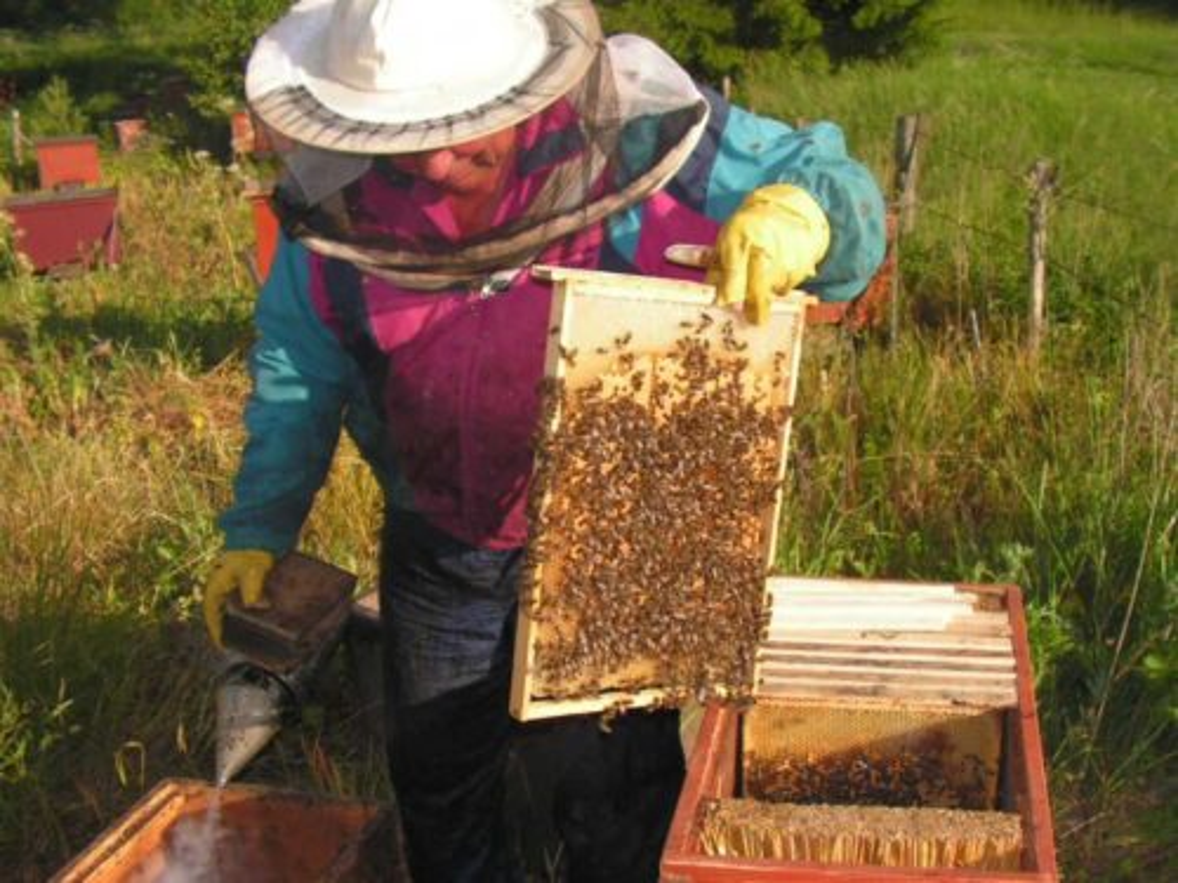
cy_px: 442
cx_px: 589
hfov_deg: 51.4
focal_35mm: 36
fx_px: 1225
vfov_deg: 39.7
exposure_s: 1/800
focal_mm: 6
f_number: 3.2
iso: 64
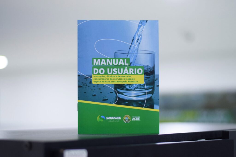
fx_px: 492
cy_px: 78
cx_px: 118
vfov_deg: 18.2
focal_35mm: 75
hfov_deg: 27.0
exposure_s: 1/250
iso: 1000
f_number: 1.8
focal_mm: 50
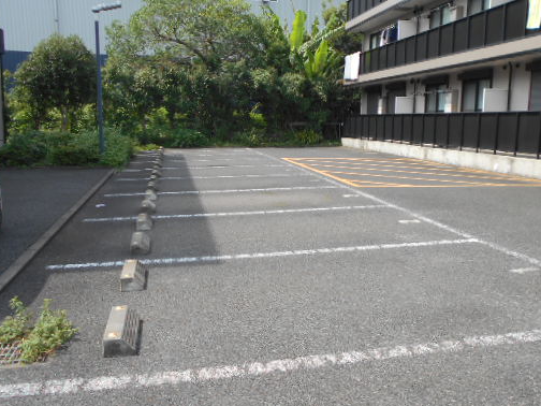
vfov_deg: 42.9
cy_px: 206
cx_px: 284
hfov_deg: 55.3
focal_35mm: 33
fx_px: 516
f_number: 3.2
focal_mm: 4.6
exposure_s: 1/500
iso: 80
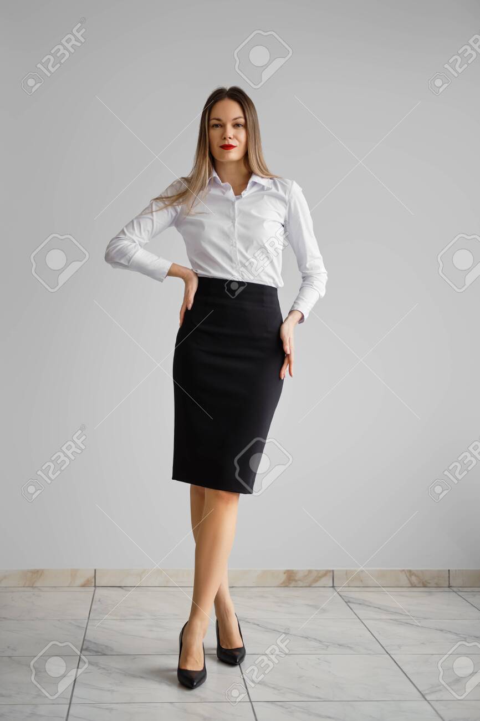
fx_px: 1060
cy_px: 360
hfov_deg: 25.5
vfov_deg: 37.5
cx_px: 240
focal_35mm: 53
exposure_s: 1/100
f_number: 2
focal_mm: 35
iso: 200
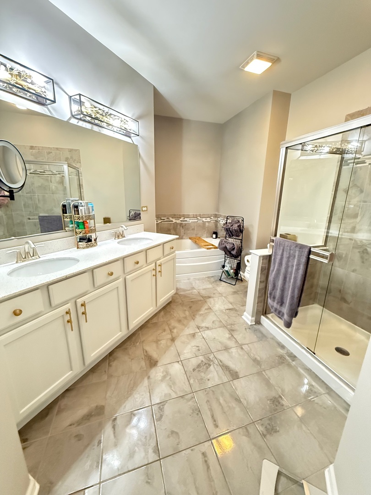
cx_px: 186
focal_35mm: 14
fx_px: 200
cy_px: 248
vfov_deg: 102.1
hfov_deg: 85.7
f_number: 2.2
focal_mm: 2.22
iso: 1000
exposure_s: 1/60
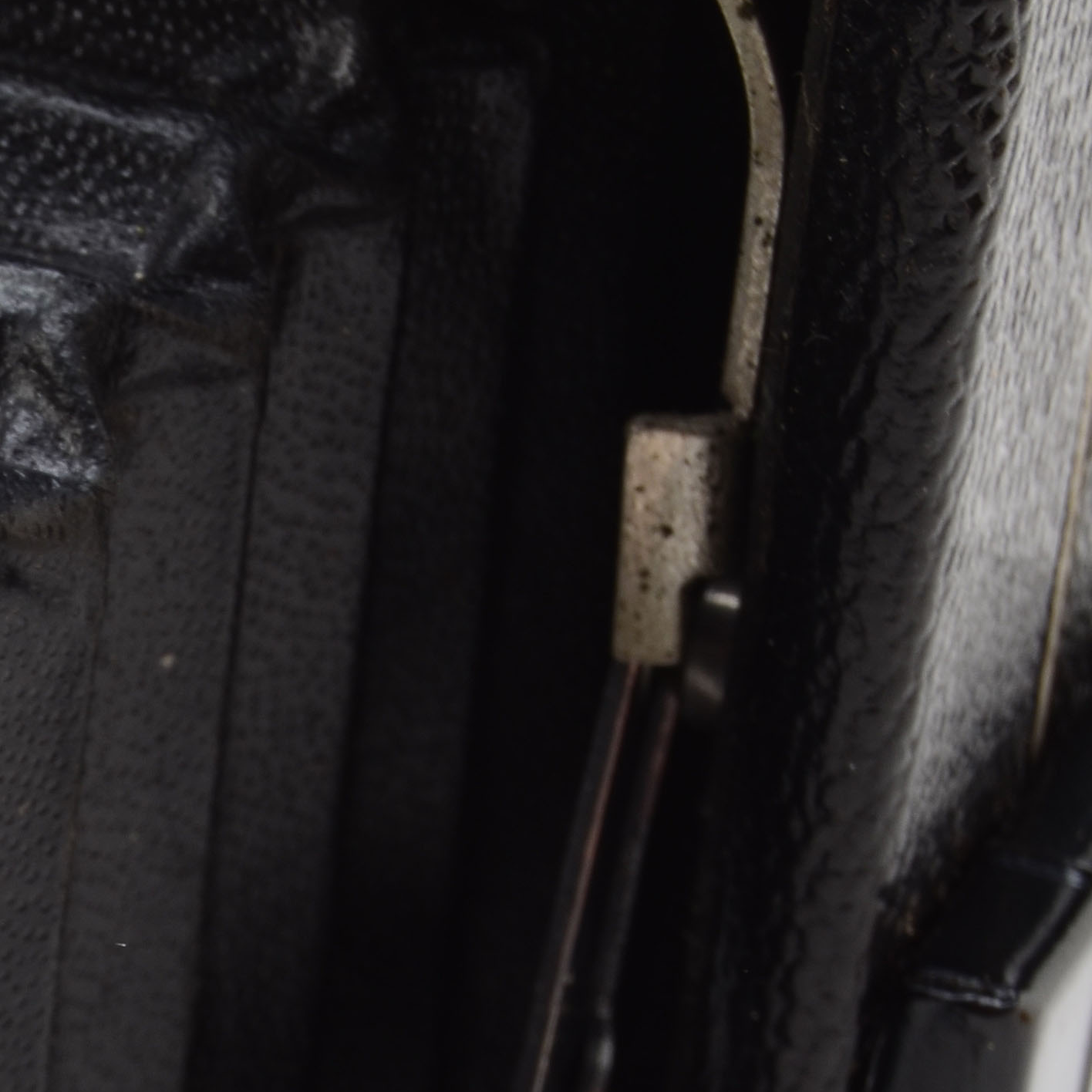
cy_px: 1202
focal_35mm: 243
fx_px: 8690
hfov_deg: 7.0
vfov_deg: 7.2
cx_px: -728
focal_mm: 55
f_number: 18
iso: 100
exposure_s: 1/160
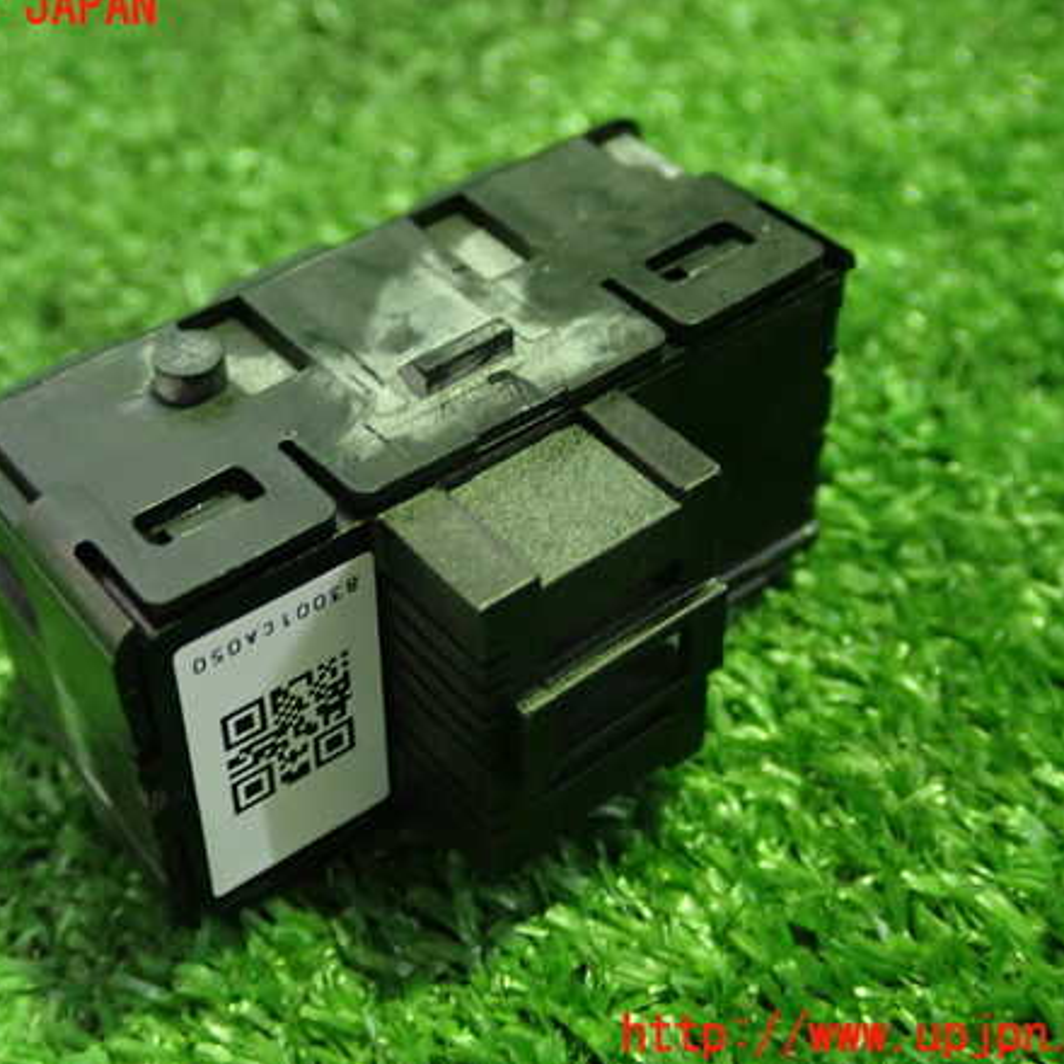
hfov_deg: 32.1
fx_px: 1843
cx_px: 443
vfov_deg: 32.2
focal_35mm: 53
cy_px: 522
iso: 800
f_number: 2.9
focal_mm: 7.84
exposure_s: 1/13
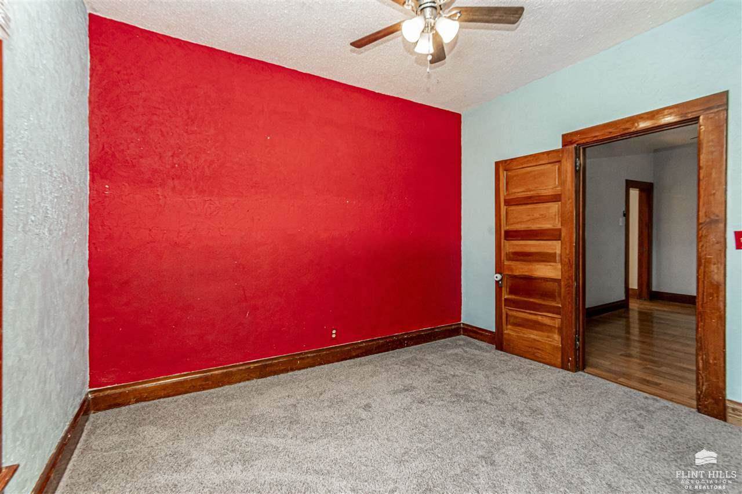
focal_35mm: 15
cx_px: 371
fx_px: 309
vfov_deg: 77.3
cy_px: 247
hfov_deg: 100.4
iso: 800
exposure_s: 1/60
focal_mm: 10
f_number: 10
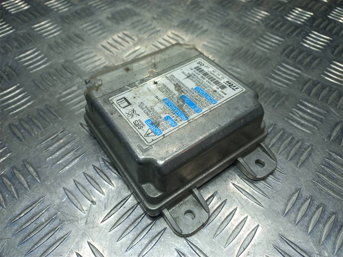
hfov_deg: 69.4
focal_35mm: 25
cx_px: 172
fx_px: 248
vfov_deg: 54.9
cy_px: 128
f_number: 1.8
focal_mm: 4.6
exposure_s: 1/100
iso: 32
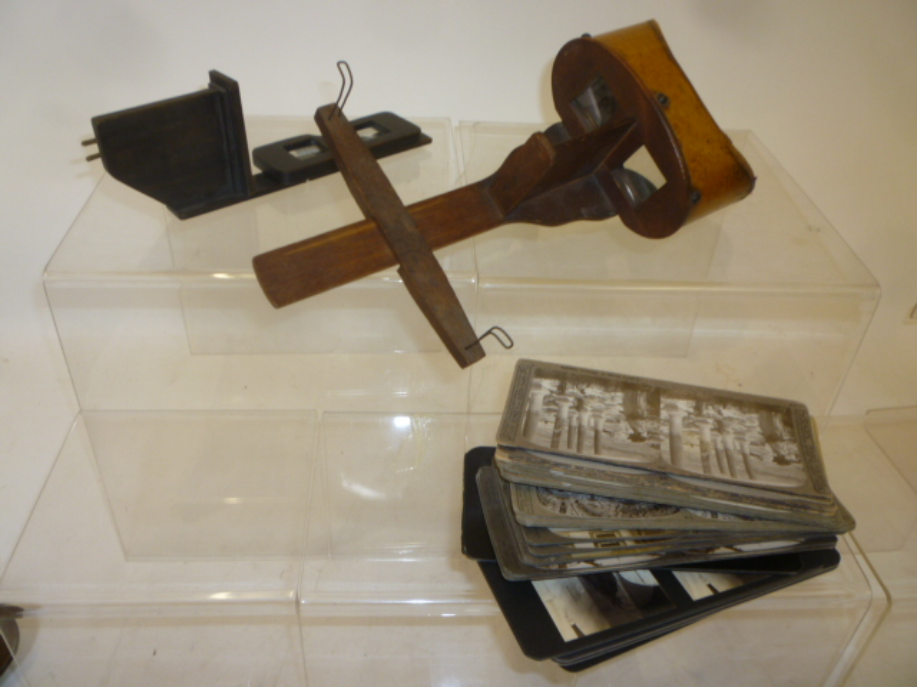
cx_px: 458
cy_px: 344
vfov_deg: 48.2
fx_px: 768
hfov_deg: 61.7
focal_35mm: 29
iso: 100
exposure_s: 1/30
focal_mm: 5.2
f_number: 3.3
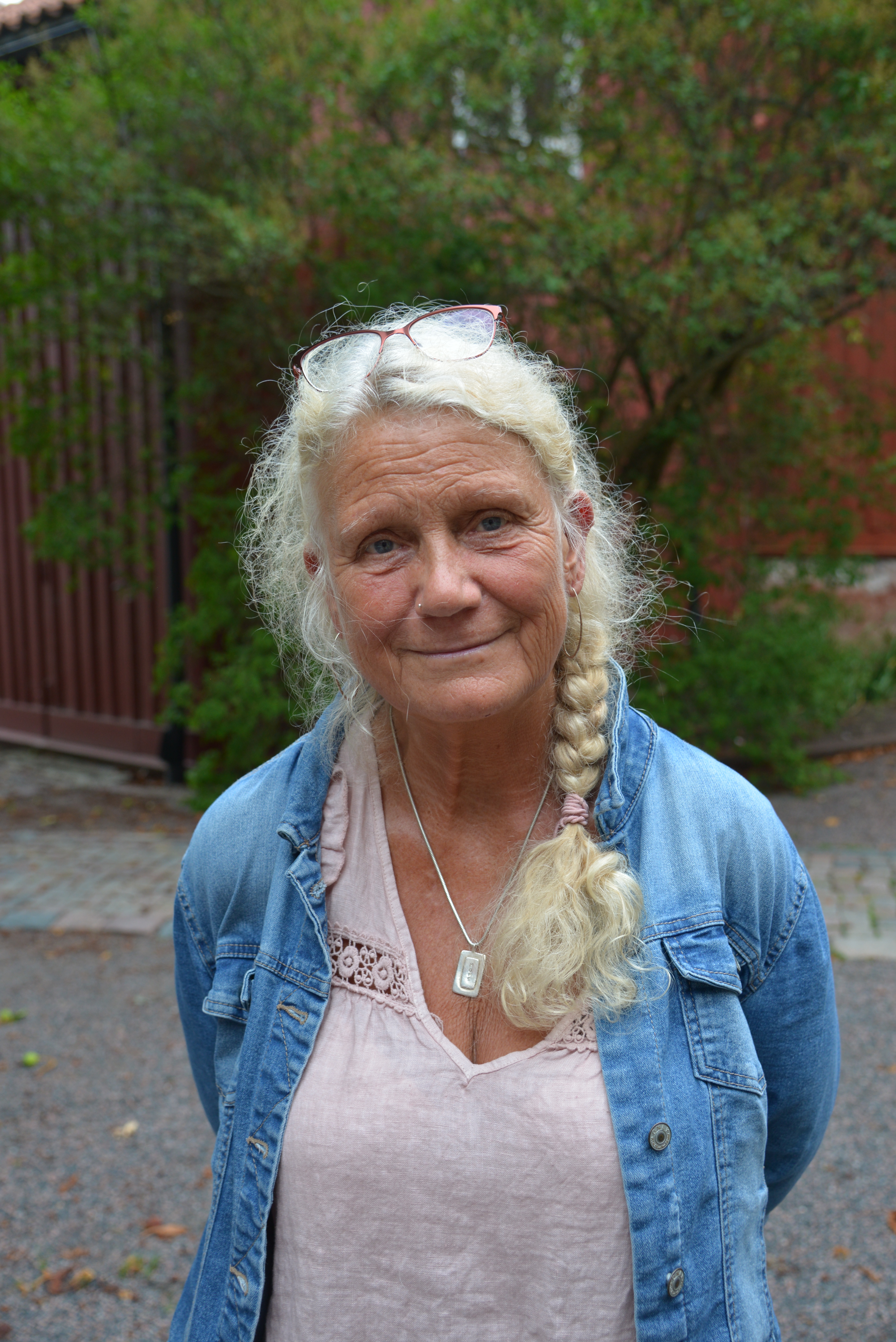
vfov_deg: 50.7
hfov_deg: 35.1
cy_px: 671
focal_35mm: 38
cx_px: 448
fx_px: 1417
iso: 400
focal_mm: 38
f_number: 5.6
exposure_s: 1/125
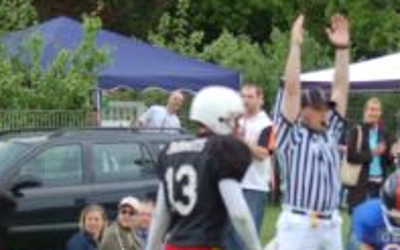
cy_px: 159
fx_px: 2670
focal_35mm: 245
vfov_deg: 5.4
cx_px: 366
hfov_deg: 8.5
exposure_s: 1/1000
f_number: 4
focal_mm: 70
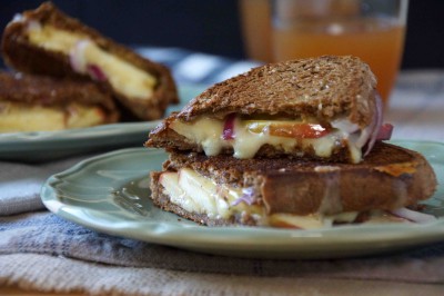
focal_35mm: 180
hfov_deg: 11.4
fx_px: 2218
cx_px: 222
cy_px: 148
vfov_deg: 7.6
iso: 1600
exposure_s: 1/80
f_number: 5.6
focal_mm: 120
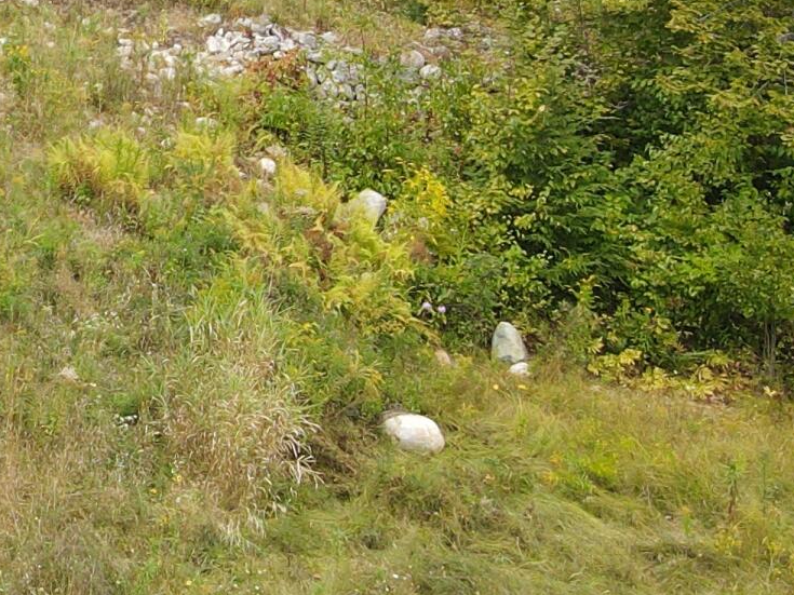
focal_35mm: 98
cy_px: -158
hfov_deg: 18.1
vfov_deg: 14.5
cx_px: -353
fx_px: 2247
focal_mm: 4.5
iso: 100
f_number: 2.8
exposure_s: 1/160
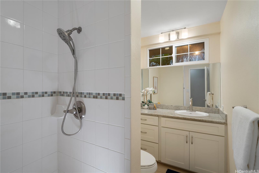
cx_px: 130
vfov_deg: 73.7
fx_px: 115
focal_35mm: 16
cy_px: 86
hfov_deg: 96.7
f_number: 11
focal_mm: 16
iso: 200
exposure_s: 1/30
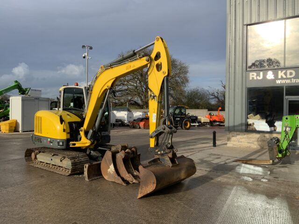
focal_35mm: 29
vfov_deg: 48.2
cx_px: 150
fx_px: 250
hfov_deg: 61.7
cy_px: 112
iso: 16
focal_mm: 3
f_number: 1.8
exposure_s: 1/1730
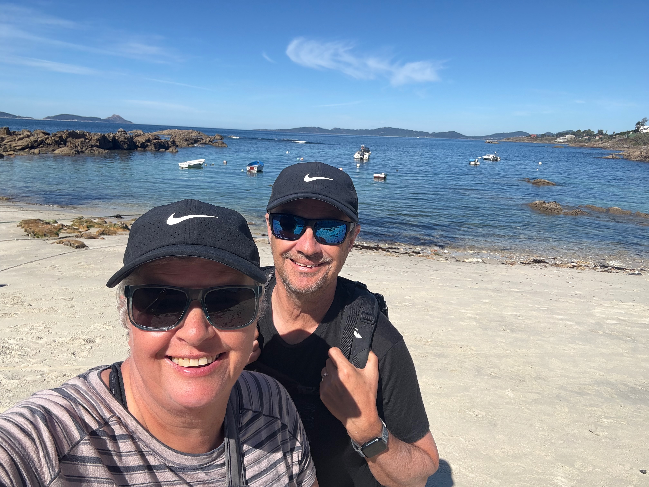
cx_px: 324
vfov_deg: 58.9
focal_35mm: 23
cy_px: 244
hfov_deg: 73.9
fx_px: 431
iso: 25
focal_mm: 2.69
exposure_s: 1/1172
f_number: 1.9
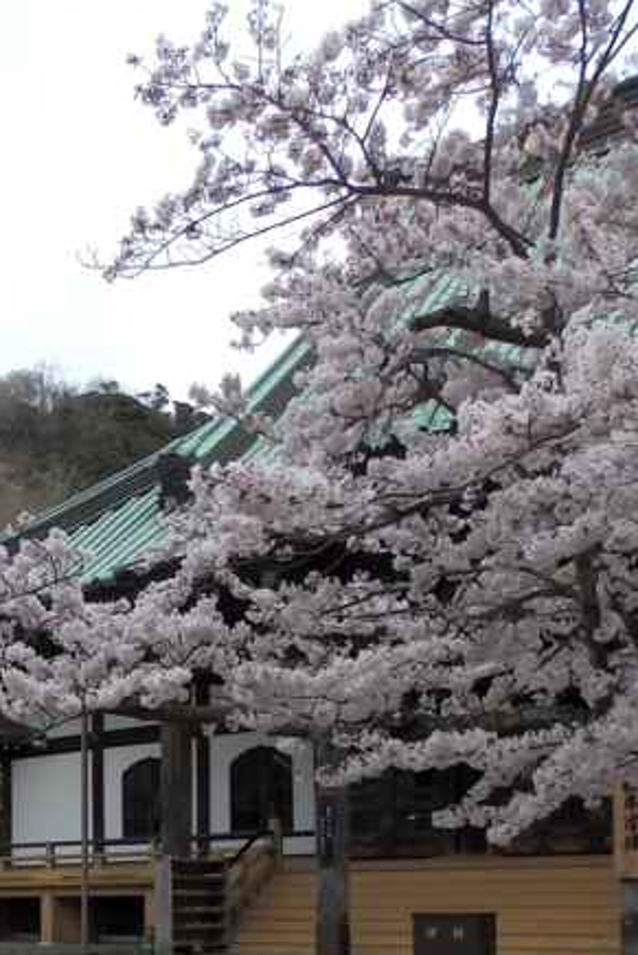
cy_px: 618
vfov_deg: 45.8
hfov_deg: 27.1
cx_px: -182
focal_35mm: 42
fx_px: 1116
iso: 80
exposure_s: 1/30
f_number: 3.4
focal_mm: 4
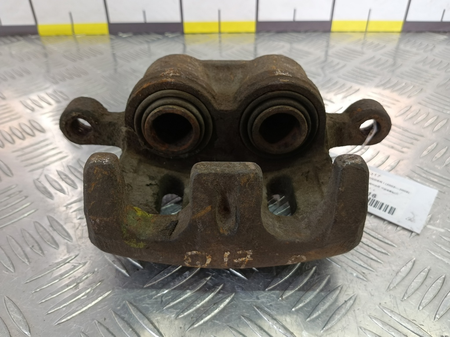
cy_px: 168
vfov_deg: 58.9
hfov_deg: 73.9
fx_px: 299
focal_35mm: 23
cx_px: 225
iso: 107
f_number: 1.6
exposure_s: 1/50
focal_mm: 4.11
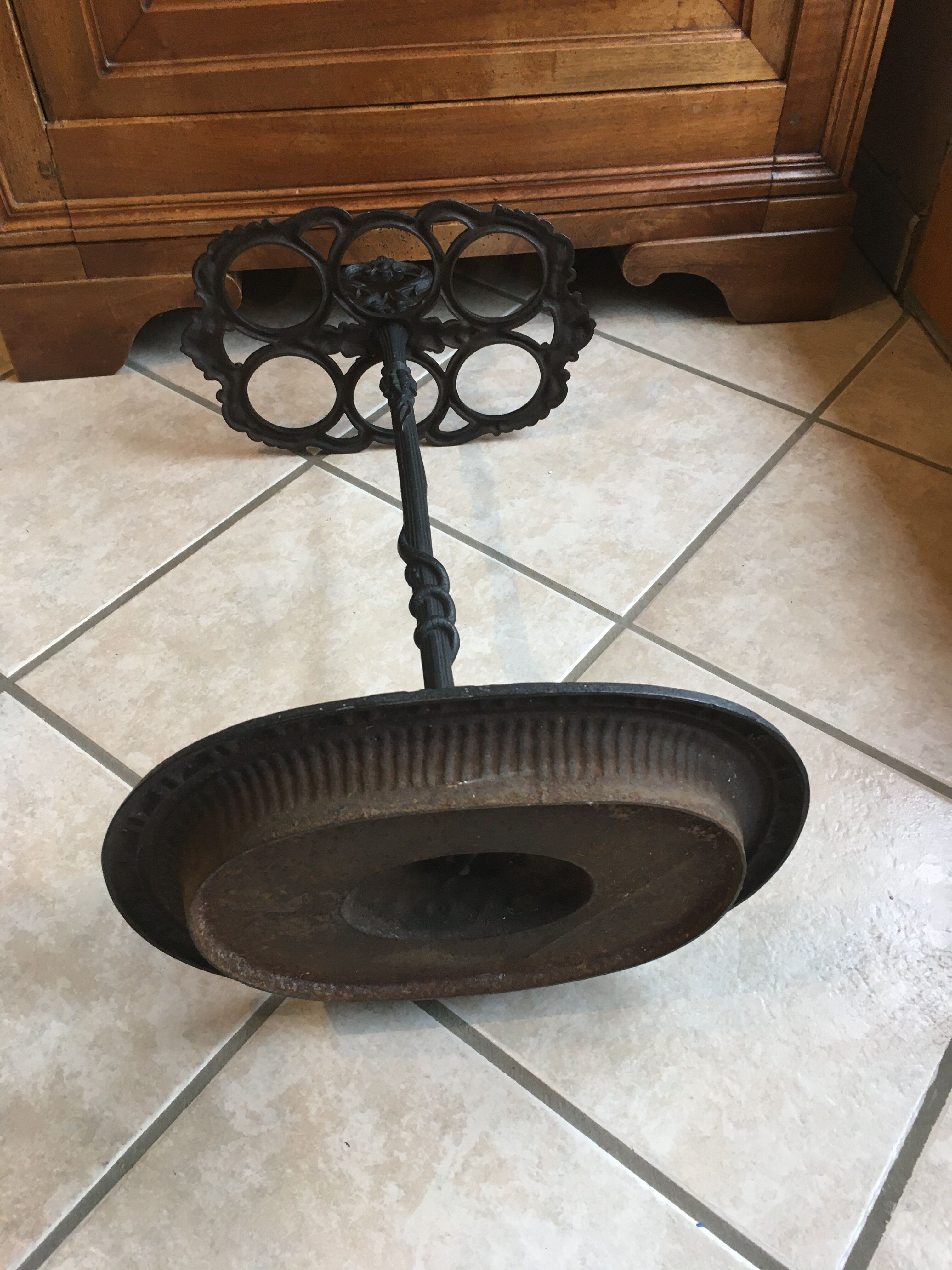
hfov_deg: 48.2
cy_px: 635
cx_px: 476
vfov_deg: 61.7
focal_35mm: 29
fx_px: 1063
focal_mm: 4.15
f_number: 2.2
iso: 100
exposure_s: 1/33
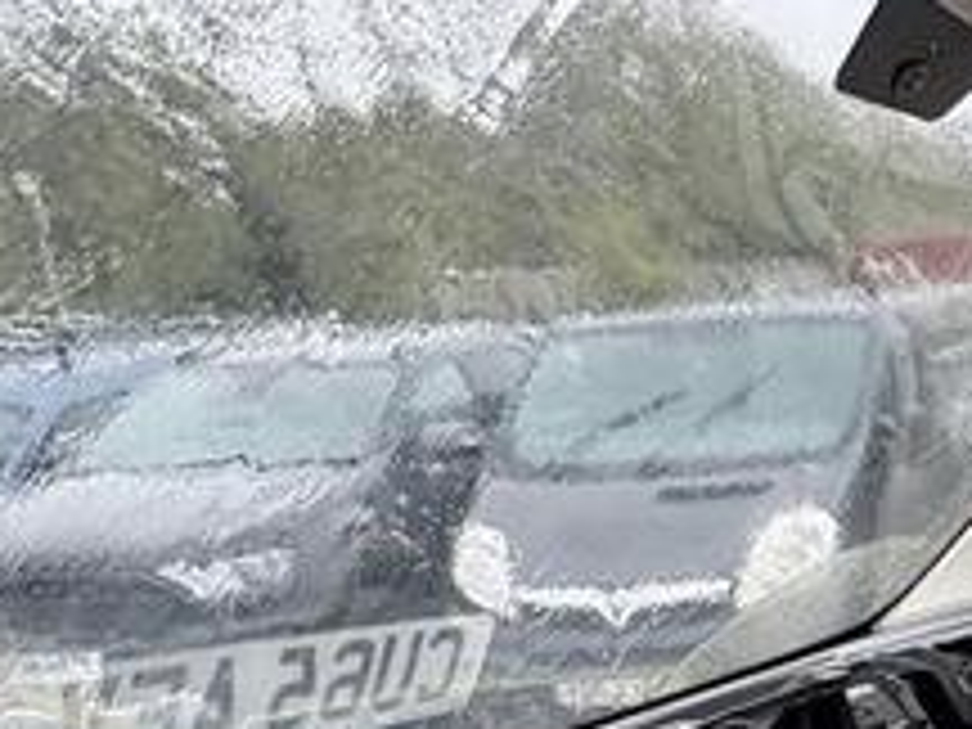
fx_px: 1629
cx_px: 1143
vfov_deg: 24.2
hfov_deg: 29.1
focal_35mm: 58
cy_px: 716
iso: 160
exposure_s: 1/99
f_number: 2.2
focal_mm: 2.22
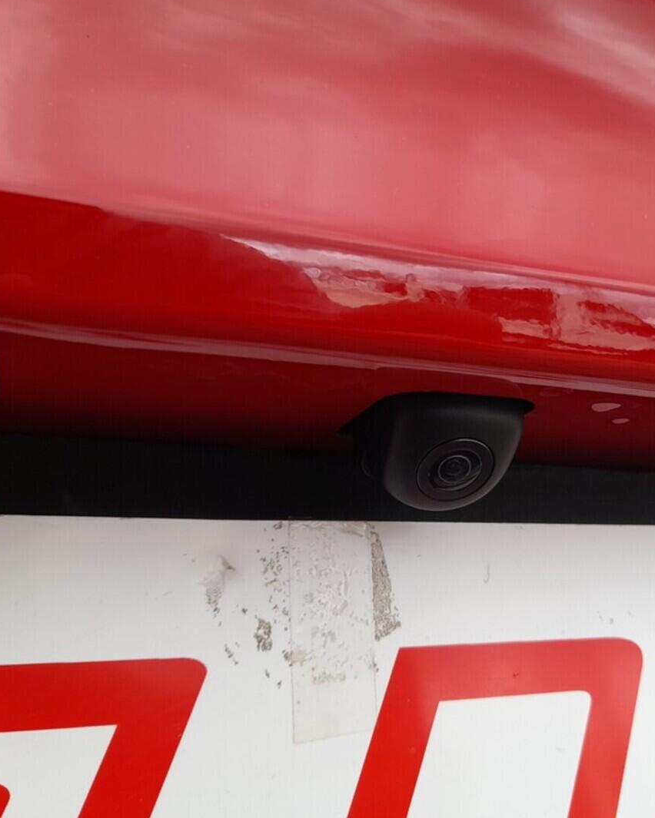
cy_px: 404
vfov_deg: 54.2
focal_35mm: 33
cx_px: 439
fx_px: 800
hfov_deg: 43.9
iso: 32
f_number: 2
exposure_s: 1/50
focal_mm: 4.6
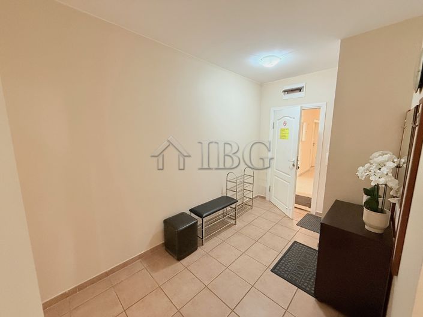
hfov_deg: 102.1
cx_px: 212
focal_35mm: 14
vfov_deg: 85.6
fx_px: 171
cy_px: 158
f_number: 2.2
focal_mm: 2.22
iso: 400
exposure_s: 1/50
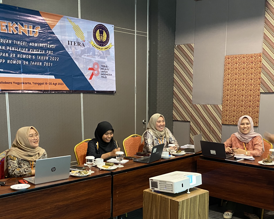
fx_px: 332
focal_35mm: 41
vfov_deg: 36.0
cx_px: 146
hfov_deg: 44.8
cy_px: 152
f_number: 1.8
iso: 400
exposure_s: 1/25
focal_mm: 4.25
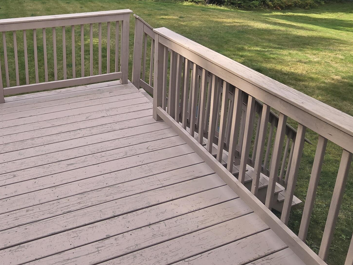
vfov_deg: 47.6
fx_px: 275
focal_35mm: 27
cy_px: 41
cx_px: 88
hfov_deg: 61.6
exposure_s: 1/818
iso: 50
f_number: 2.2
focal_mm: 2.2
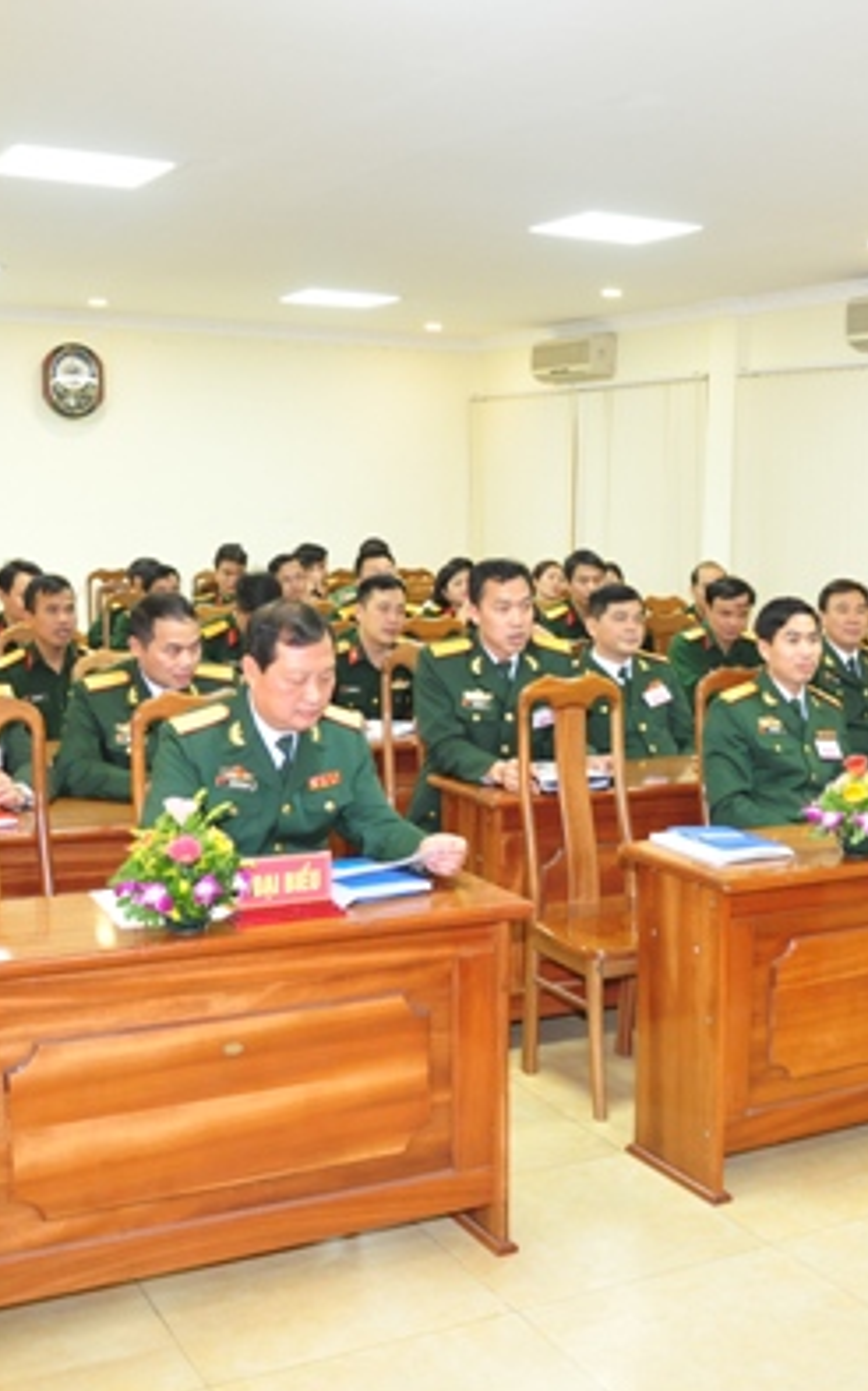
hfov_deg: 29.7
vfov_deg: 47.2
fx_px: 1591
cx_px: 706
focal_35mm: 42
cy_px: 699
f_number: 5.6
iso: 800
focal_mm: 18
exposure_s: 1/30
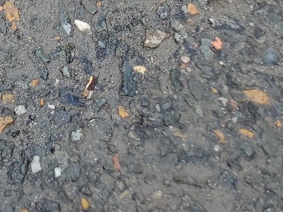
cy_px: -175
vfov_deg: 13.3
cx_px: -205
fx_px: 818
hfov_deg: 16.8
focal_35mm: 100
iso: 50
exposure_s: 1/294
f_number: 1.5
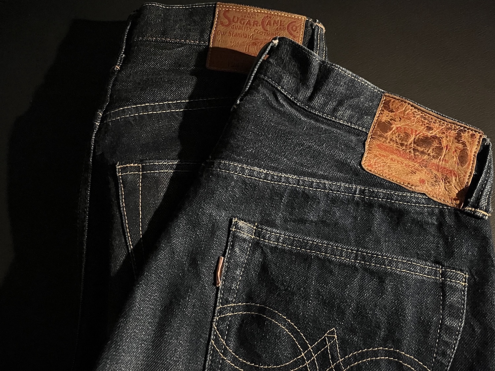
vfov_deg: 53.1
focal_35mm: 26
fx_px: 372
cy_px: 186
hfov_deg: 67.3
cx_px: 248
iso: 8000
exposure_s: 1/15
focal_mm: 5.1
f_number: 1.6
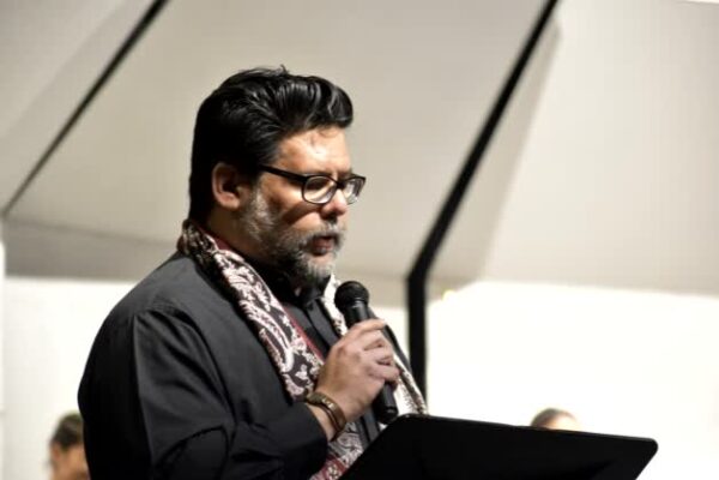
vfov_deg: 7.0
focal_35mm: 195
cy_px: 240
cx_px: 360
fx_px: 3894
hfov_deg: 10.5
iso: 1600
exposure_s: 1/50
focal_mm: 130
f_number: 4.8
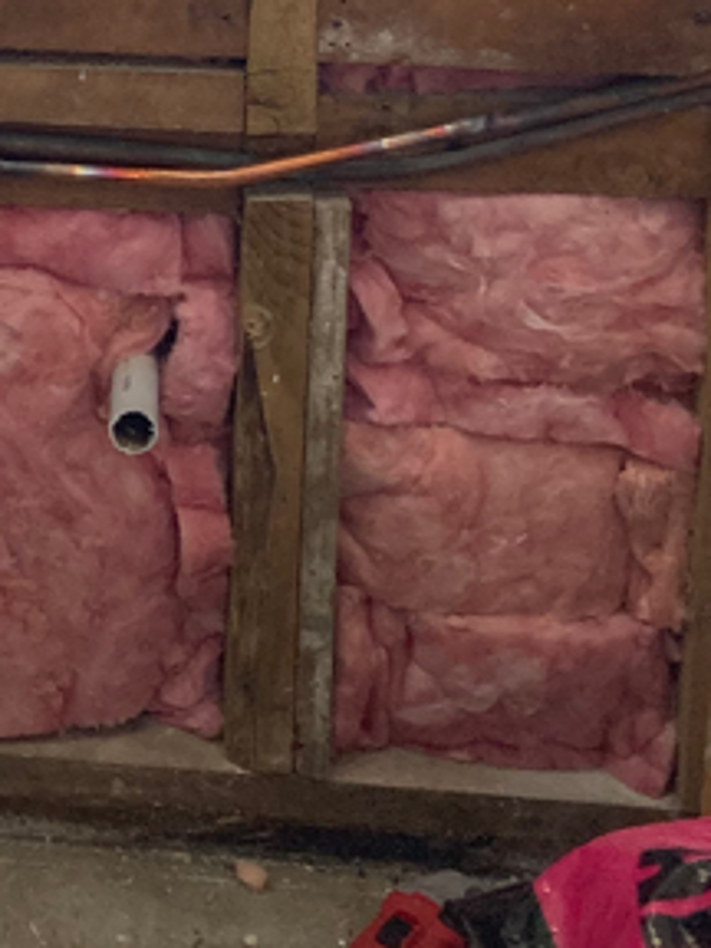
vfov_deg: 18.4
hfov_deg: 14.2
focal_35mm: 97
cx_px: -393
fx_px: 2656
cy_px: -374
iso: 40
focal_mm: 3.99
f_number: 1.8
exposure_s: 1/120
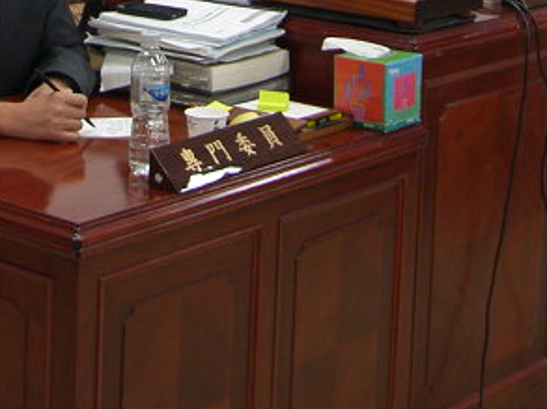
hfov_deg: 19.9
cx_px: 140
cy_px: -241
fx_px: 1547
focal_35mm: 98
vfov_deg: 13.9
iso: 50
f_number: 2.2
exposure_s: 1/30
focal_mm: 7.4
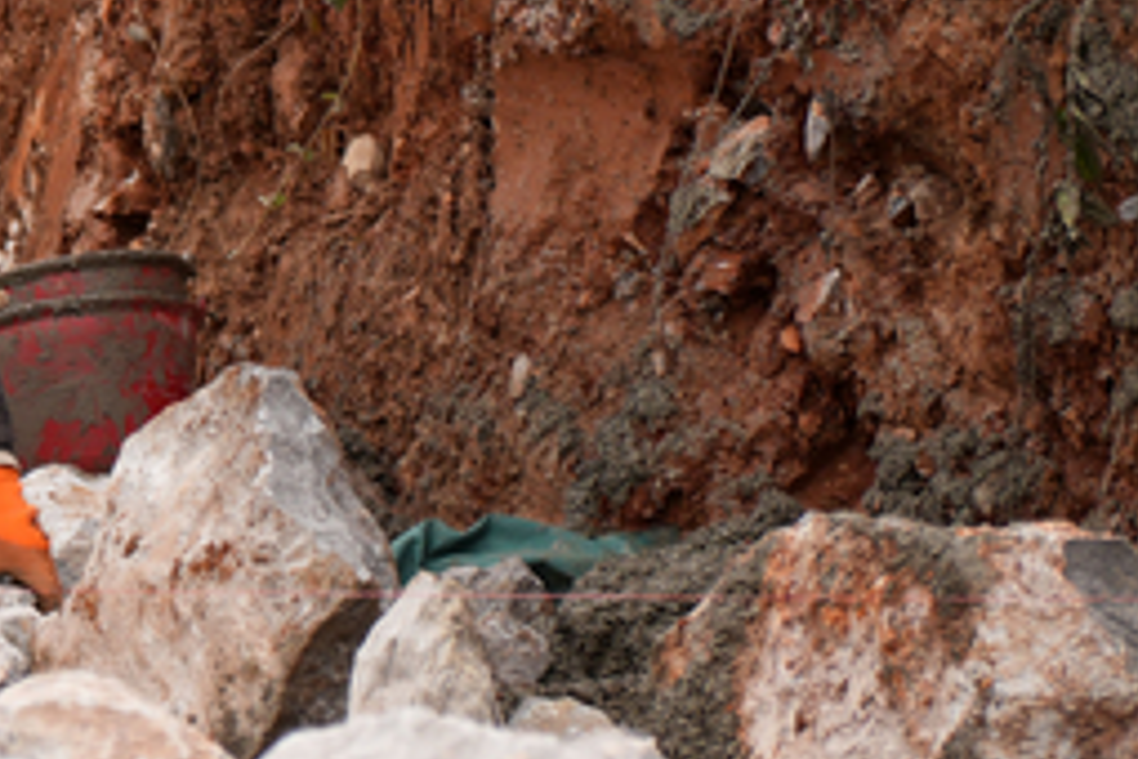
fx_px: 10431
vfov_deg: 4.2
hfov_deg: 6.2
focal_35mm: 330
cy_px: 105
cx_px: -620
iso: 100
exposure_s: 1/125
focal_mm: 70
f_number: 2.8
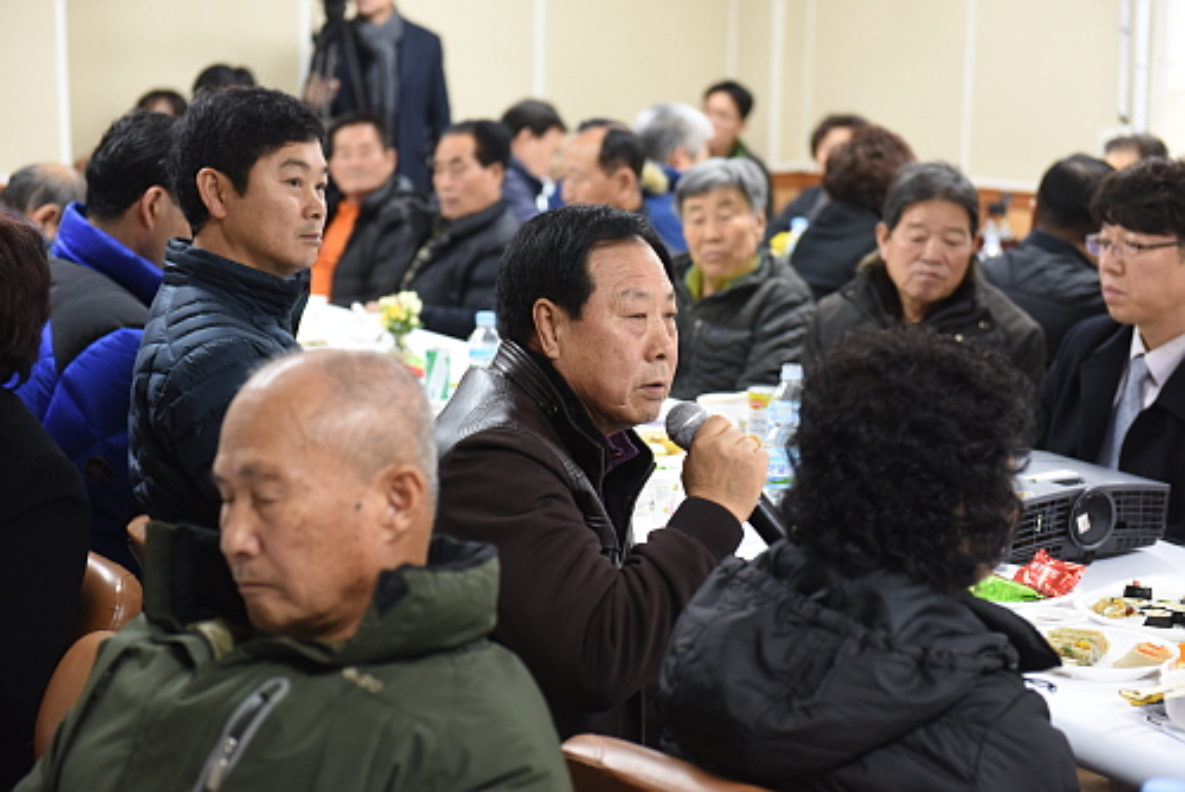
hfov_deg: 28.8
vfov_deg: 19.5
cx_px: 592
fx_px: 2305
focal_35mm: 70
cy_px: 396
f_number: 3.5
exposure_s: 1/50
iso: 800
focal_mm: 70
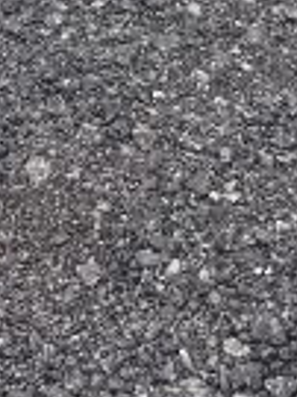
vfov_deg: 11.0
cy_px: -603
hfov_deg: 9.9
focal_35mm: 148
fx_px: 1696
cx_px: -32
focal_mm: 5.1
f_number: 1.6
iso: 50
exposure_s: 1/1517
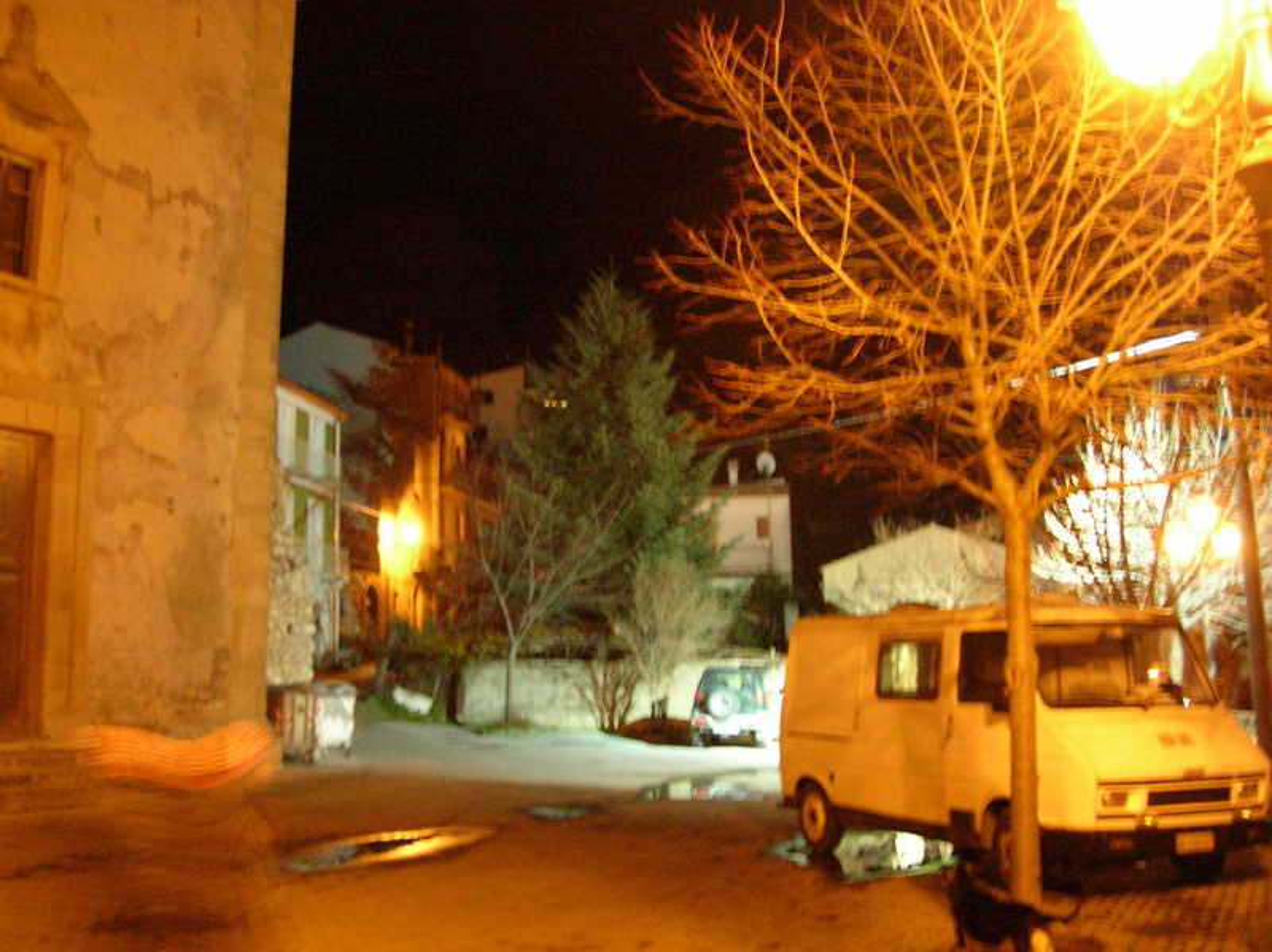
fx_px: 1322
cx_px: 636
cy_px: 476
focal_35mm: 36
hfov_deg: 51.4
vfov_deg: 39.6
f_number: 2.7
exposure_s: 1/1.5
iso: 300
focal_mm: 6
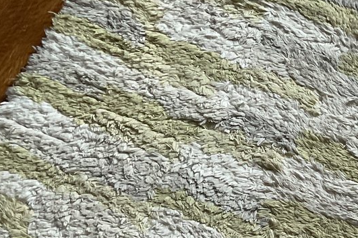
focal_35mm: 86
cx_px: 458
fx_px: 855
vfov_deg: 15.3
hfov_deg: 21.5
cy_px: 283
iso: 64
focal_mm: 3
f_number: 1.8
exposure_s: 1/60
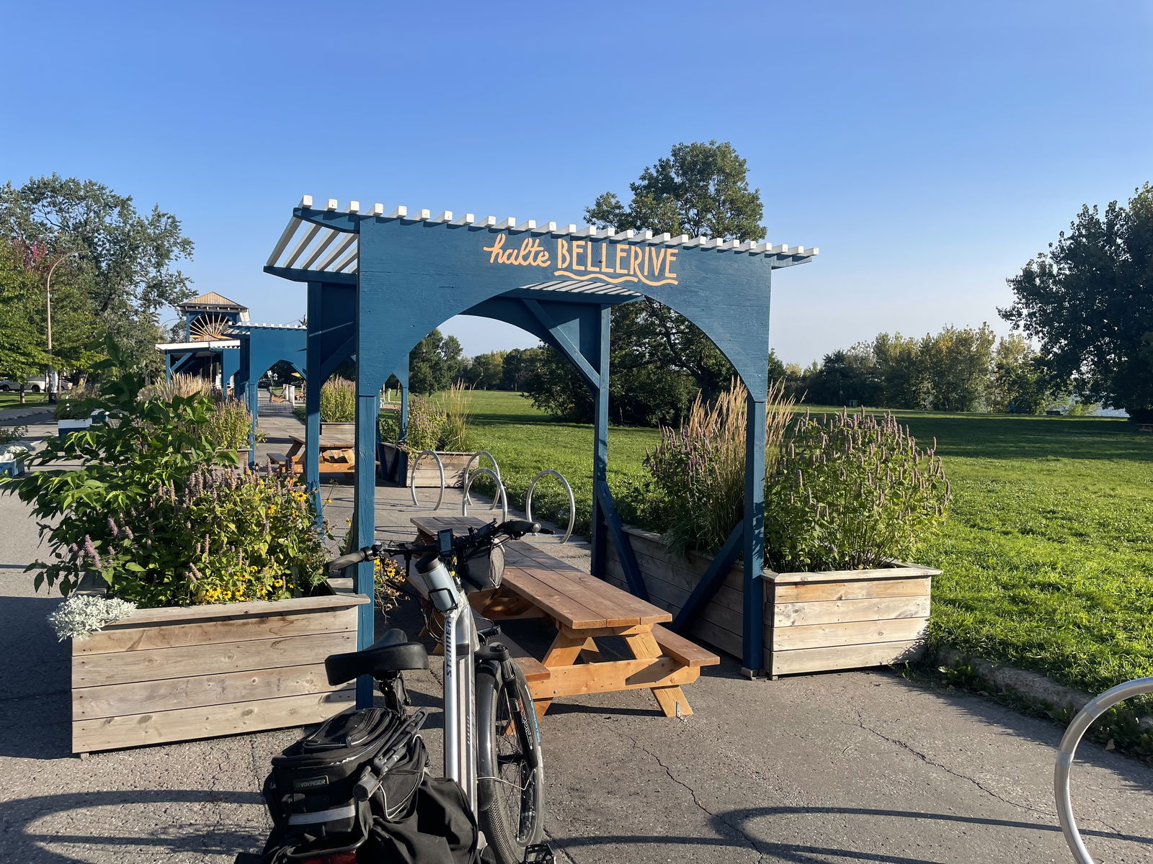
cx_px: 576
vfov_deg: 53.1
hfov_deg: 67.3
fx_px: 866
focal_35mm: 26
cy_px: 432
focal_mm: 4.2
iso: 32
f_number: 1.6
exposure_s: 1/2092
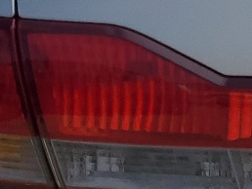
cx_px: 613
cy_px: 102
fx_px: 1173
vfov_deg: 9.2
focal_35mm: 161
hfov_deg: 10.5
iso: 50
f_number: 1.5
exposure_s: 1/3333
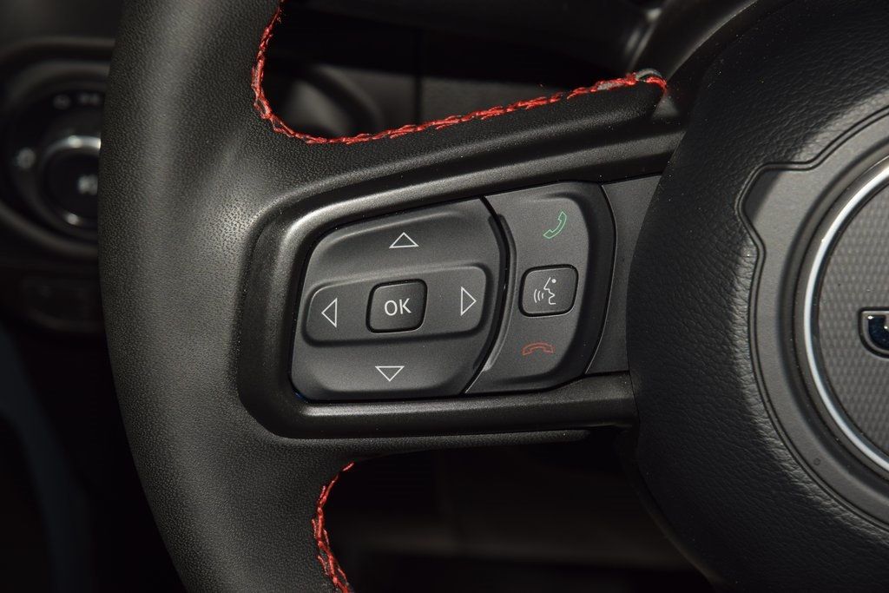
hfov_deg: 19.5
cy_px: 296
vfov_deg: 13.0
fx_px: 2593
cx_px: 444
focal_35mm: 105
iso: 100
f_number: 8
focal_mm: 70
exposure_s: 1/125
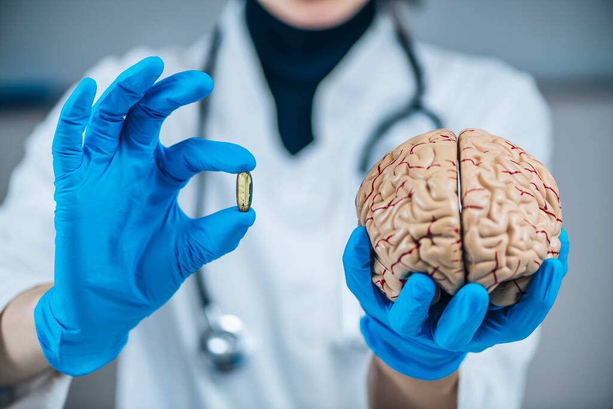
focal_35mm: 105
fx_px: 1788
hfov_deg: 19.5
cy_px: 204
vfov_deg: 13.0
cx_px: 306
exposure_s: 1/160
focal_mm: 105
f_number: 3
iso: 64
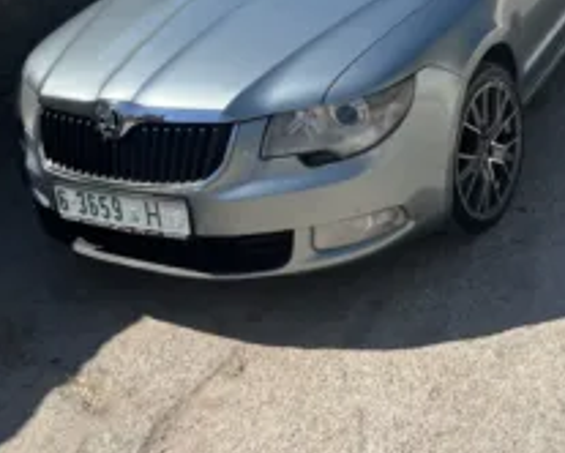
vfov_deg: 30.1
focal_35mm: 49
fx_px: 820
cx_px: 344
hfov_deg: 37.8
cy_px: 82
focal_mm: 5.7
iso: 50
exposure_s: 1/3968
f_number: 1.5
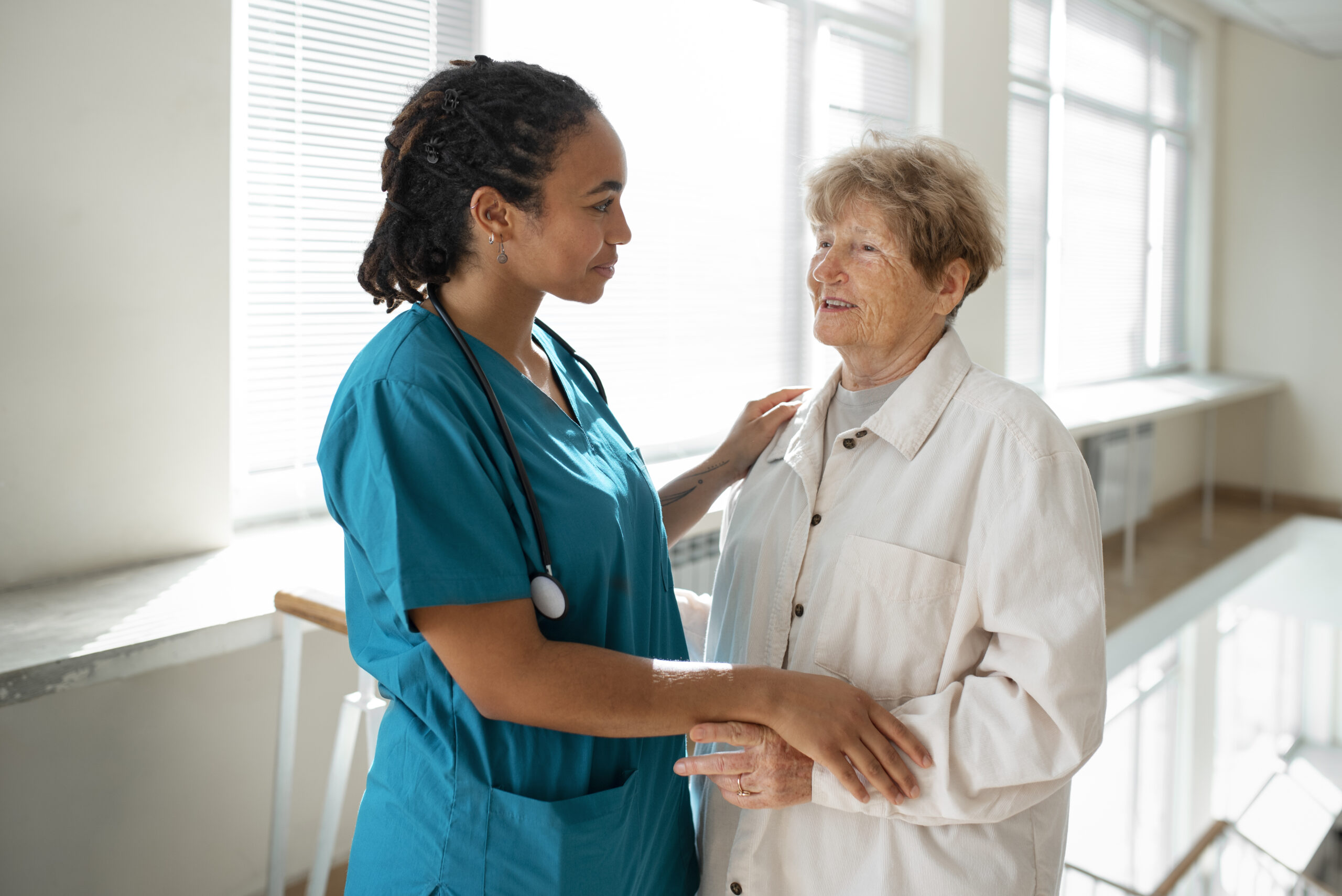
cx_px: 671
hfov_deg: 54.4
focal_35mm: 35
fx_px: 1305
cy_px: 448
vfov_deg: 37.9
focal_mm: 35
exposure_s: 1/400
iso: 320
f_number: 2.8
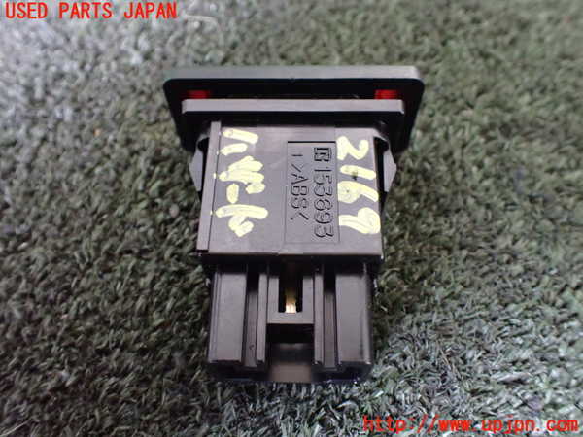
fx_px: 505
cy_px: 218
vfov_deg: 46.8
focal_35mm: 30
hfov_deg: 60.0
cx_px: 292
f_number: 2.3
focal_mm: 5.4
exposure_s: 1/30
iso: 1000
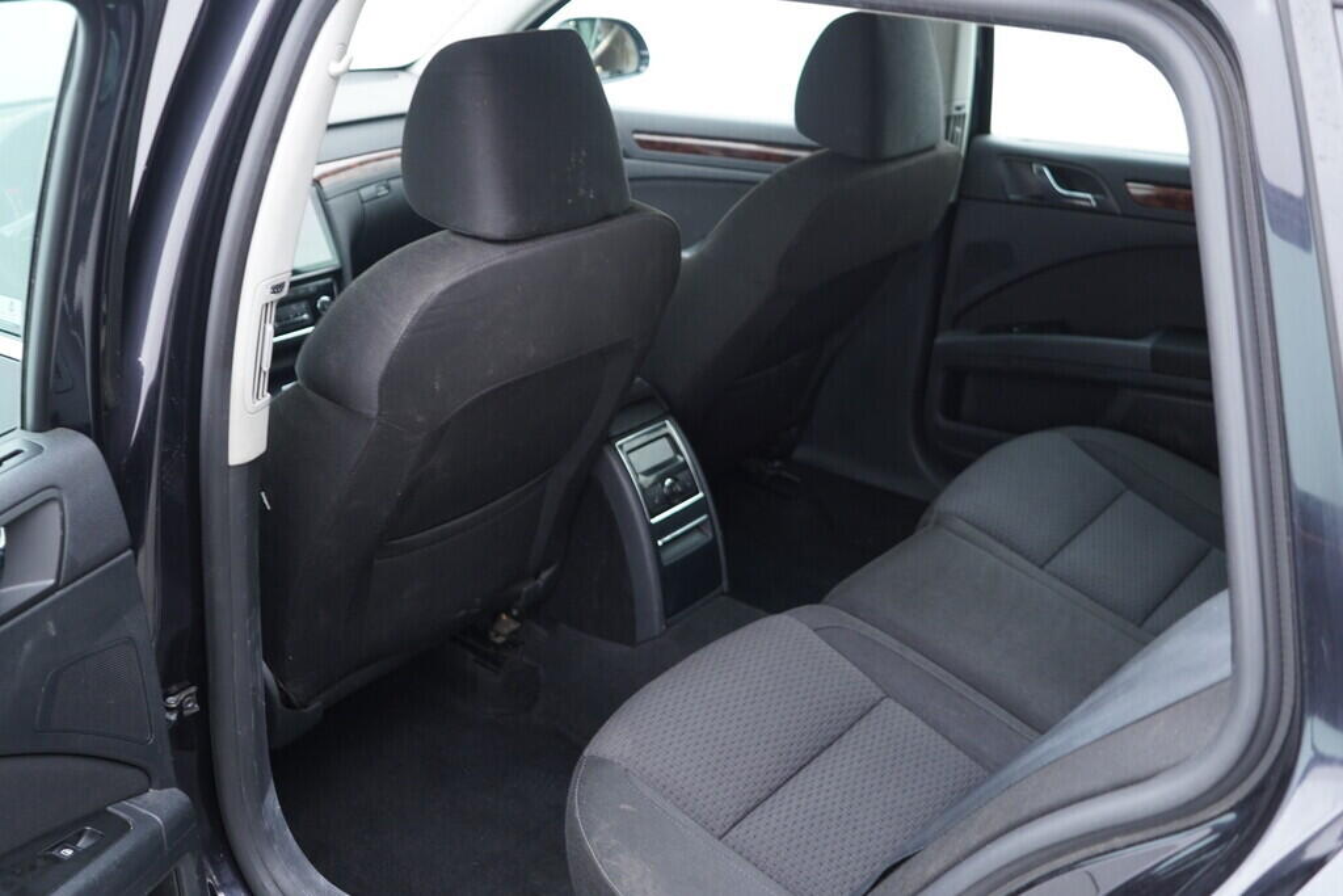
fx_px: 1343
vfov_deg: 36.9
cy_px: 448
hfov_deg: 53.1
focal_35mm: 36
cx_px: 672
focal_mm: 24
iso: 400
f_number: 2.8
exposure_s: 1/40
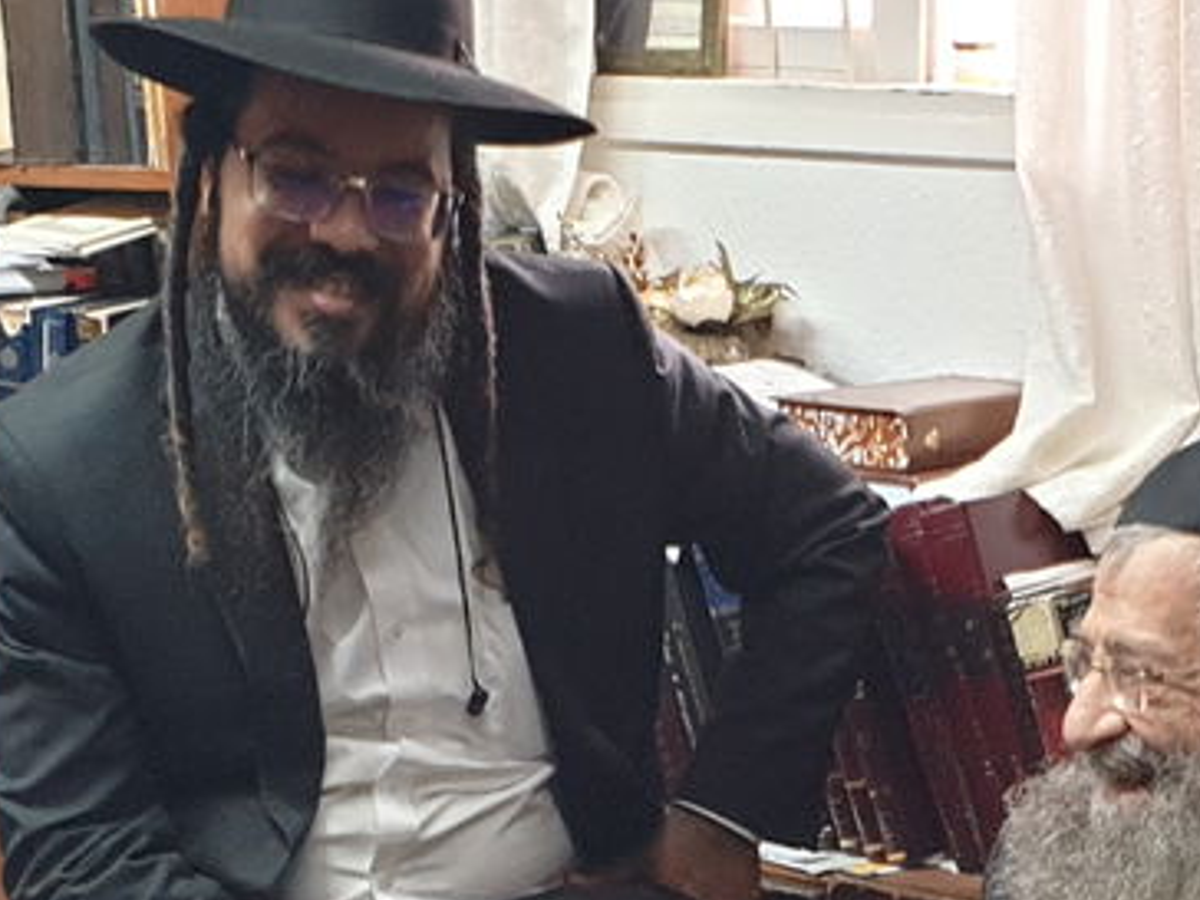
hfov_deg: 19.4
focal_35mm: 100
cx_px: 999
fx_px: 3467
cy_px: 1085
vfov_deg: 14.3
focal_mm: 4.3
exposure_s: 1/50
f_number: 2.4
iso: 250
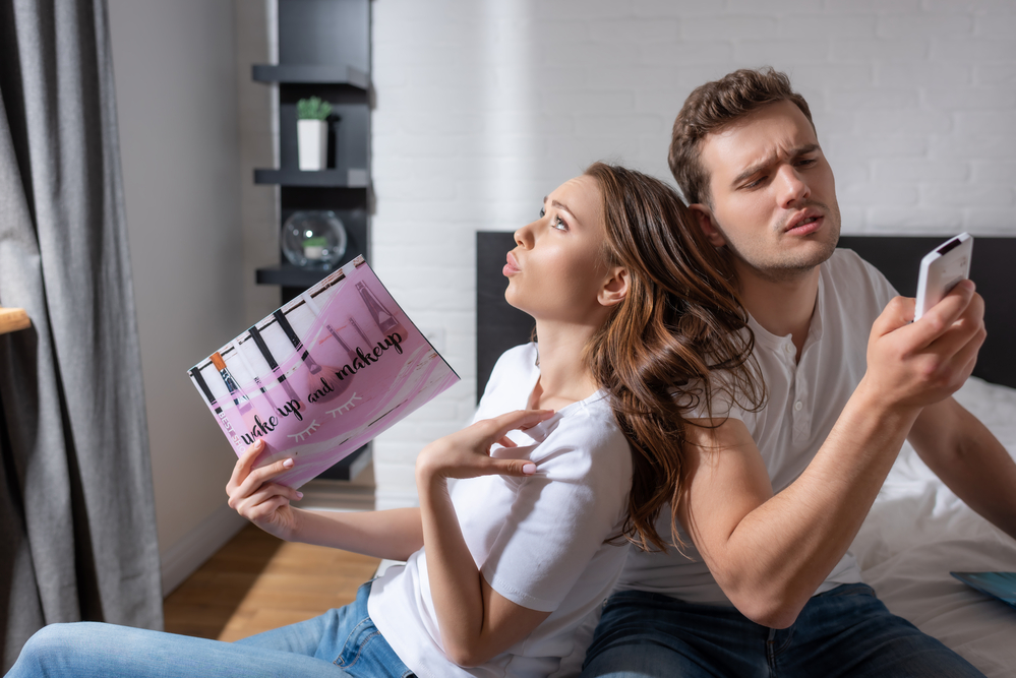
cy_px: 339
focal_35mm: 35
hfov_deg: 54.4
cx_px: 508
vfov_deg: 37.9
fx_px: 988
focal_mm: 35
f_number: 3.5
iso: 100
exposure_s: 1/200
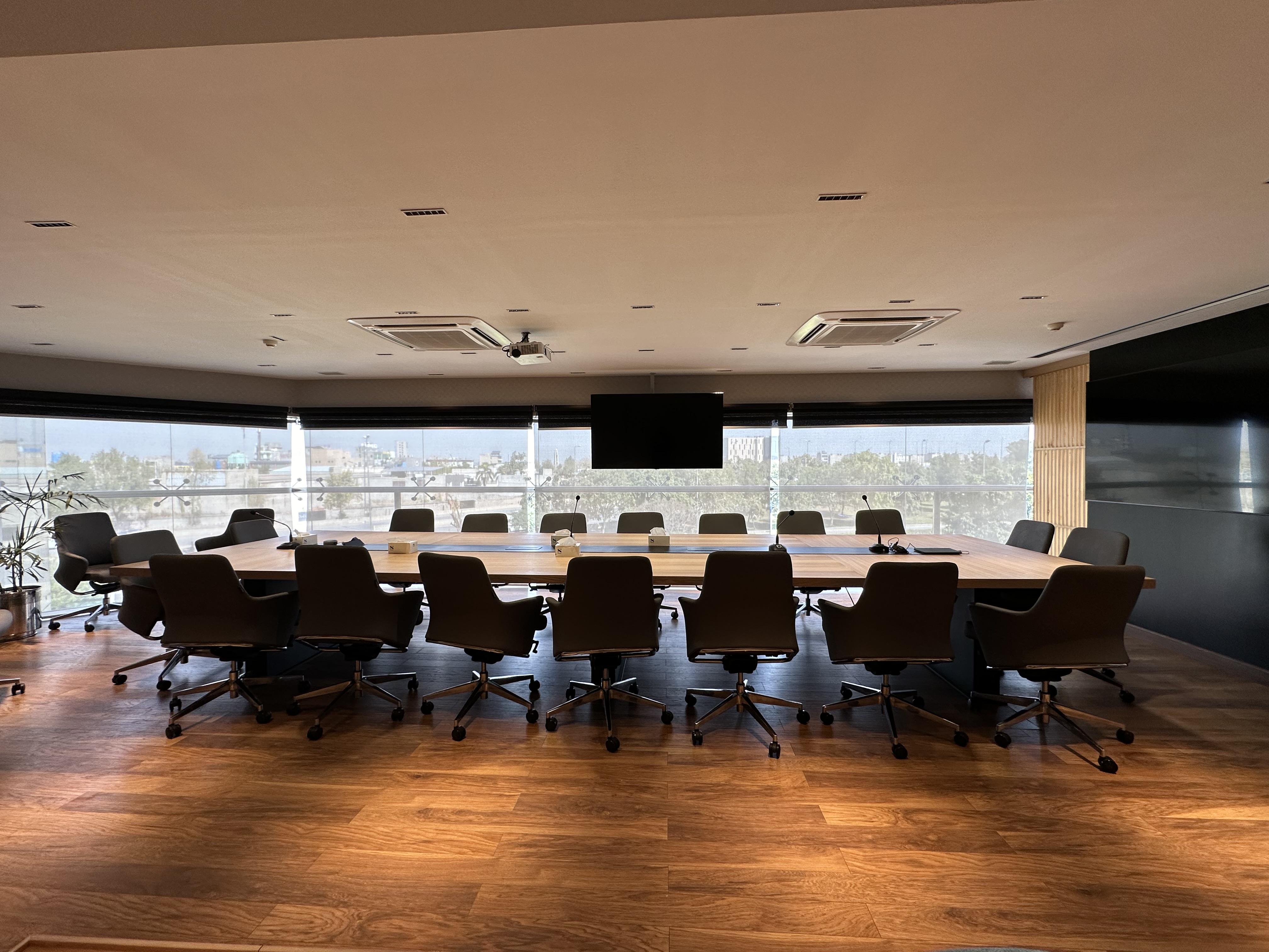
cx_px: 634
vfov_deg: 85.7
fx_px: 513
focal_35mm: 14
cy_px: 476
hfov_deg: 102.1
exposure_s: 1/100
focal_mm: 2.22
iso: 64
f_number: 2.2
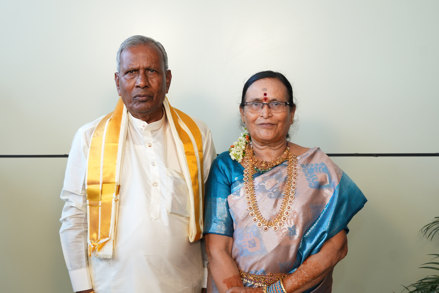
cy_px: 146
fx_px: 500
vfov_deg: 32.6
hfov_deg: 47.4
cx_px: 220
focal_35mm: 41
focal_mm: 27.4
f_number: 5
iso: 500
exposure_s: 1/160
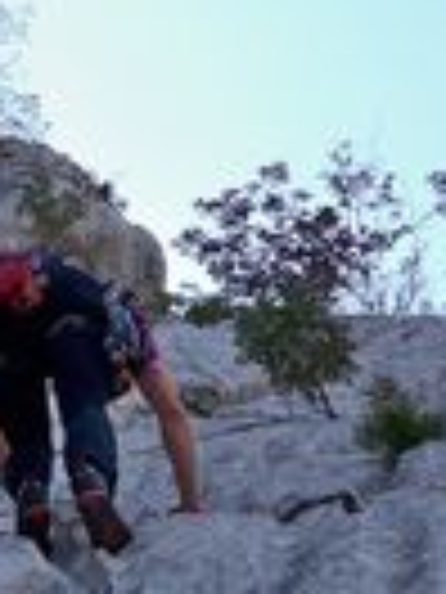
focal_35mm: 159
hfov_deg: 9.3
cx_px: -36
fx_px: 2731
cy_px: 432
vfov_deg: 12.4
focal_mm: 6.3
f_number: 3.1
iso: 64
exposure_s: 1/320
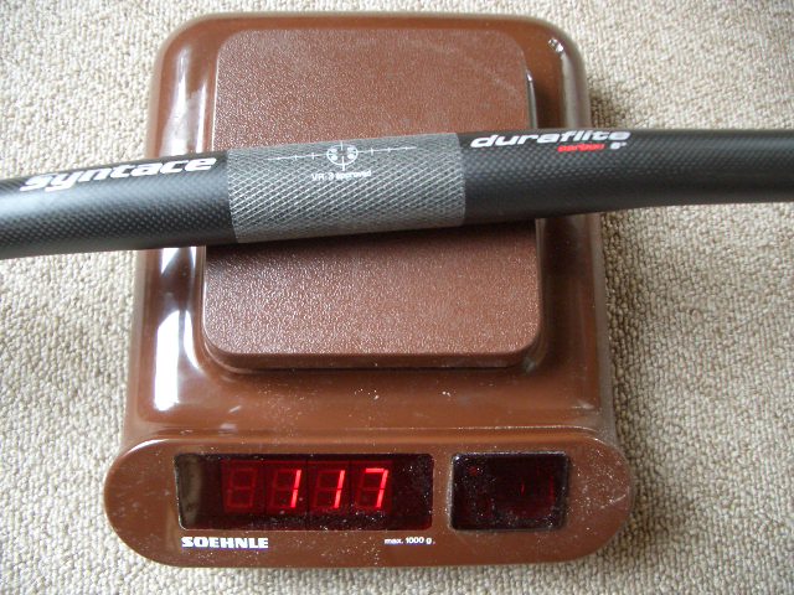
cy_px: 298
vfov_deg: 40.7
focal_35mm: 35
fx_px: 803
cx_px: 397
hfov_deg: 52.6
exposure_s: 1/15
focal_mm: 5.8
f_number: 2.6
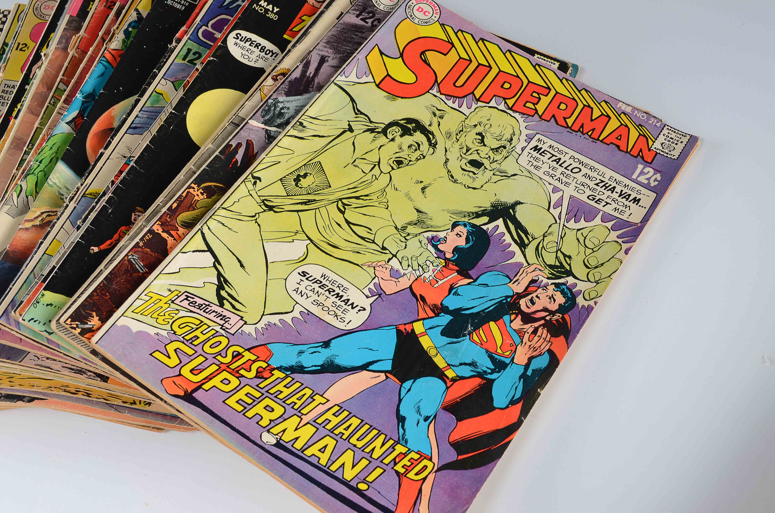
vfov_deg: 29.7
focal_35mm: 45
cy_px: 256
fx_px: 967
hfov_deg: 43.7
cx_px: 388
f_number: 9
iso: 100
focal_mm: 30
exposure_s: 1/80
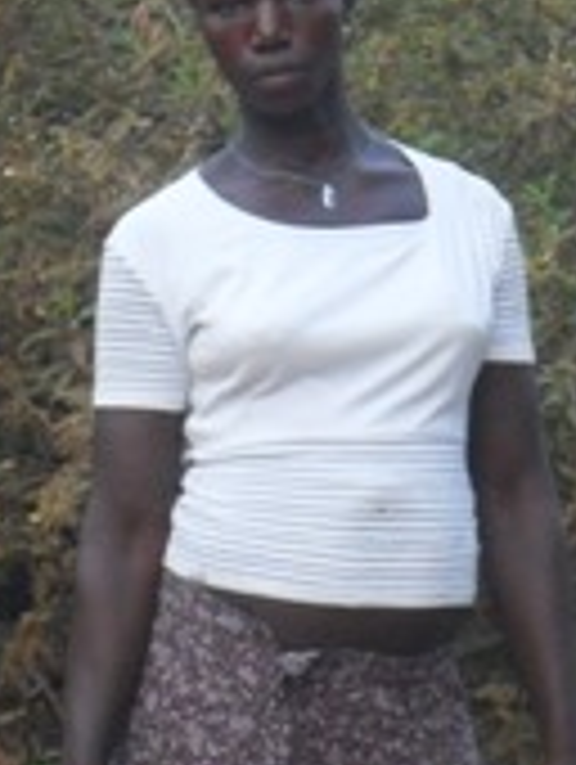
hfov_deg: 8.0
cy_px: 878
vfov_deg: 10.5
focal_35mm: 185
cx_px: 272
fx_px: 4094
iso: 240
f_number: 5.6
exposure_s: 1/60
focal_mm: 11.2
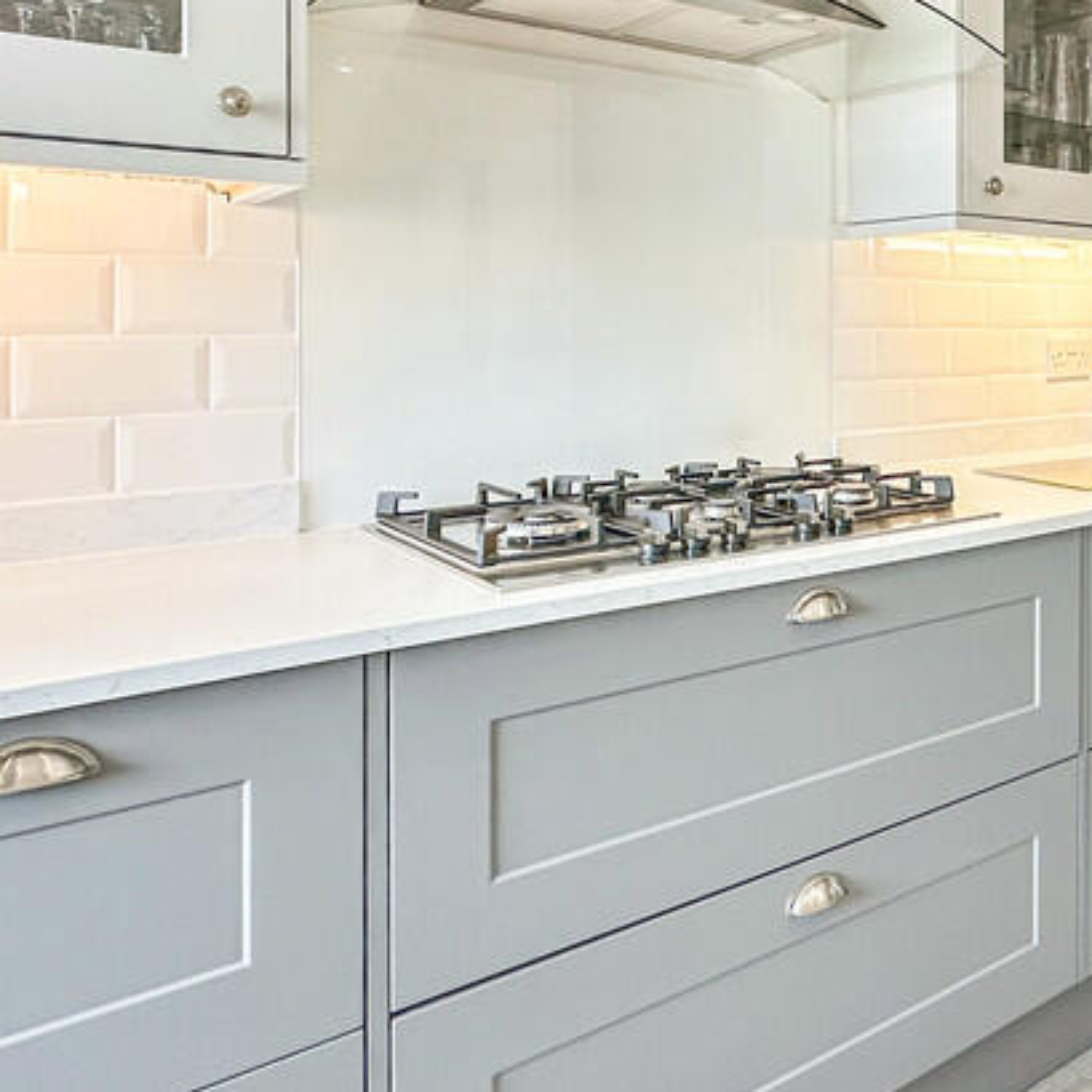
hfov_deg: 47.3
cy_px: 417
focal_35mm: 31
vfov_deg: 52.0
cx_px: 983
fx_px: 1106
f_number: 2.2
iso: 125
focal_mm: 2.22
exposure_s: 1/100
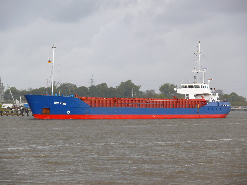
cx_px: 124
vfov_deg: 7.5
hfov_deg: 10.0
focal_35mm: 197
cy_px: 92
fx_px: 1406
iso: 100
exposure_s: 1/250
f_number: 4
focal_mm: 41.7
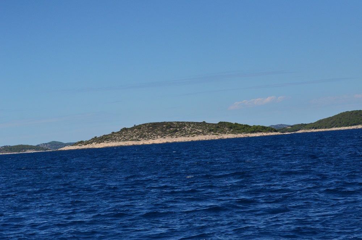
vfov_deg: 13.0
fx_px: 1053
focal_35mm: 105
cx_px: 181
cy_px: 120
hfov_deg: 19.5
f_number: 6.3
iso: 1000
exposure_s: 1/8000
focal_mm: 70
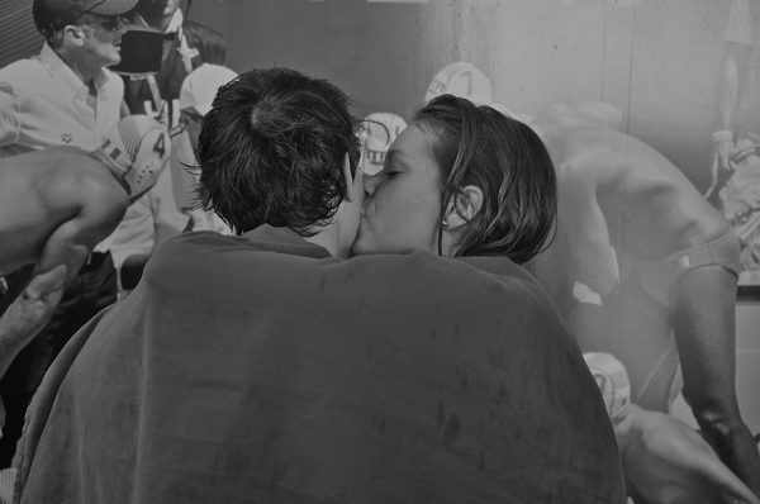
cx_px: 380
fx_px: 1328
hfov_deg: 31.9
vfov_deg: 21.5
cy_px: 252
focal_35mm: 63
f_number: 5.6
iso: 200
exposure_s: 1/13
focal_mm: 42
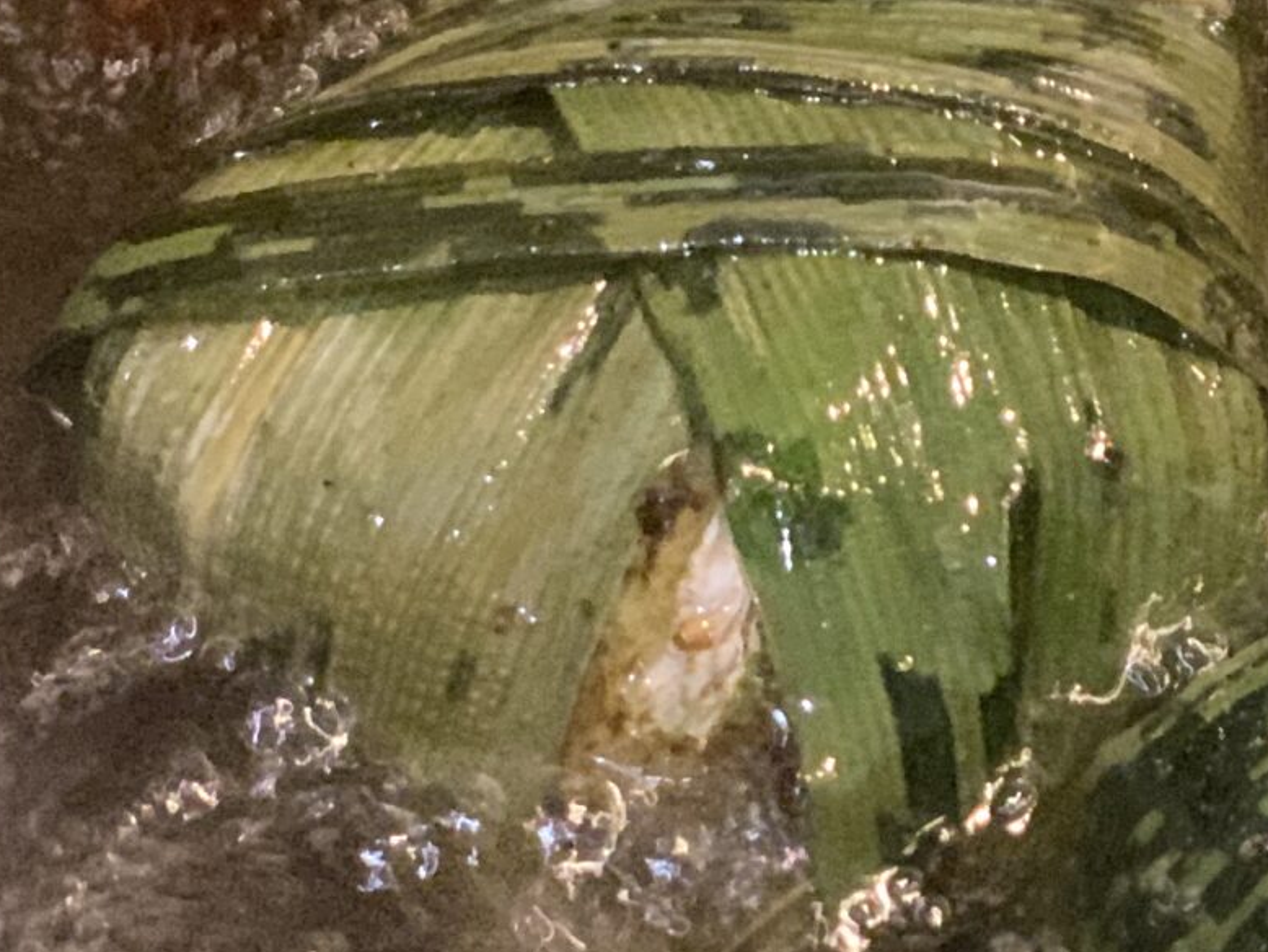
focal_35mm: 171
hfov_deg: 11.0
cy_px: -29
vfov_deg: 8.6
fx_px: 6266
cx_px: 2039
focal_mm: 6
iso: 500
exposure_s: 1/33
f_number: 2.4
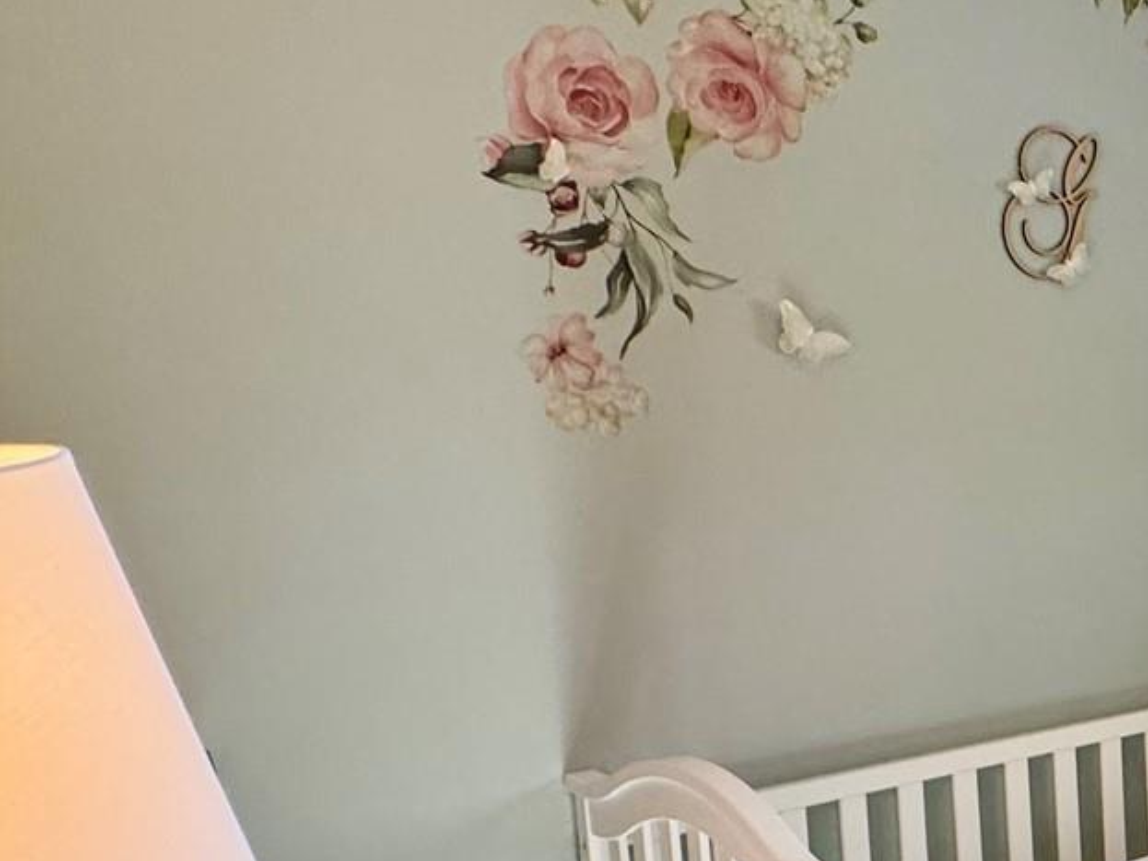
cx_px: 1430
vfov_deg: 31.2
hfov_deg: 32.7
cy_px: 584
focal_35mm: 46
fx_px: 1525
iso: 250
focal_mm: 2.22
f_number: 2.2
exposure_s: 1/60
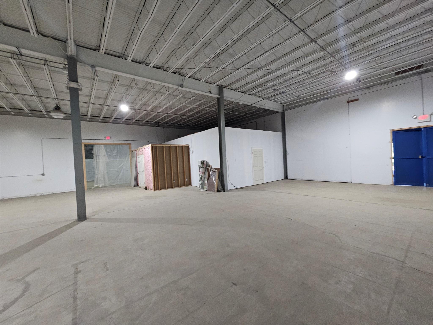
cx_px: 216
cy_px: 162
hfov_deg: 106.2
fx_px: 163
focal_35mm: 13
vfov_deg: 89.9
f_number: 2.2
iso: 250
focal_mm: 2.2
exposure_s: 1/60
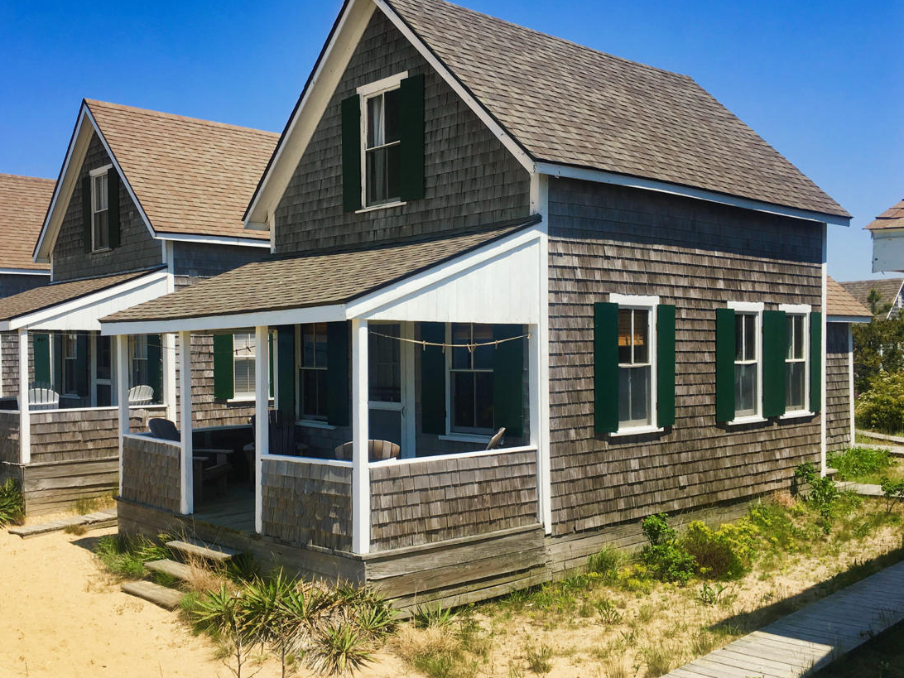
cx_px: 389
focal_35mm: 34
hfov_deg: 53.8
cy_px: 294
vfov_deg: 41.7
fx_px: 888
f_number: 2.2
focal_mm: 4.15
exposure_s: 1/1479
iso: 25
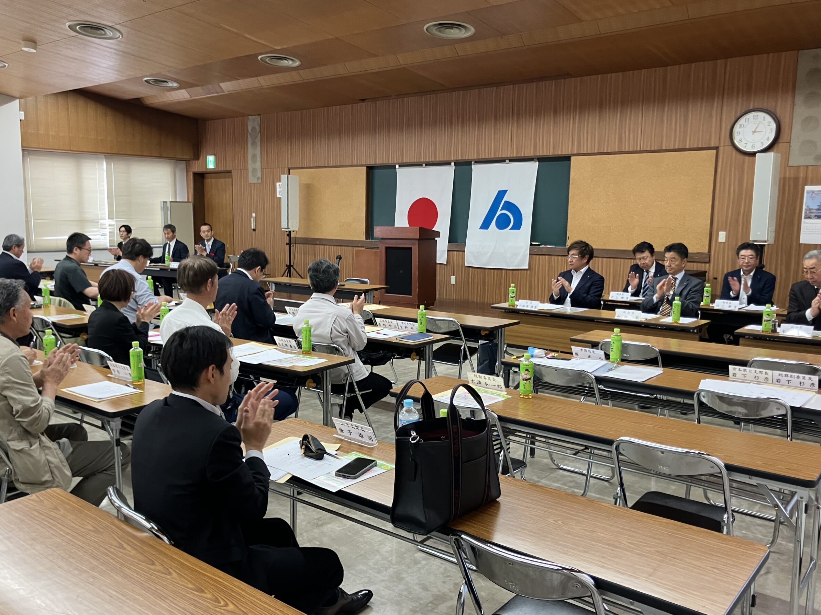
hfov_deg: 59.9
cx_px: 386
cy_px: 314
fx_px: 712
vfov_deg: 46.8
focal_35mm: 30
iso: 100
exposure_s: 1/50
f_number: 1.8
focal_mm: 3.99
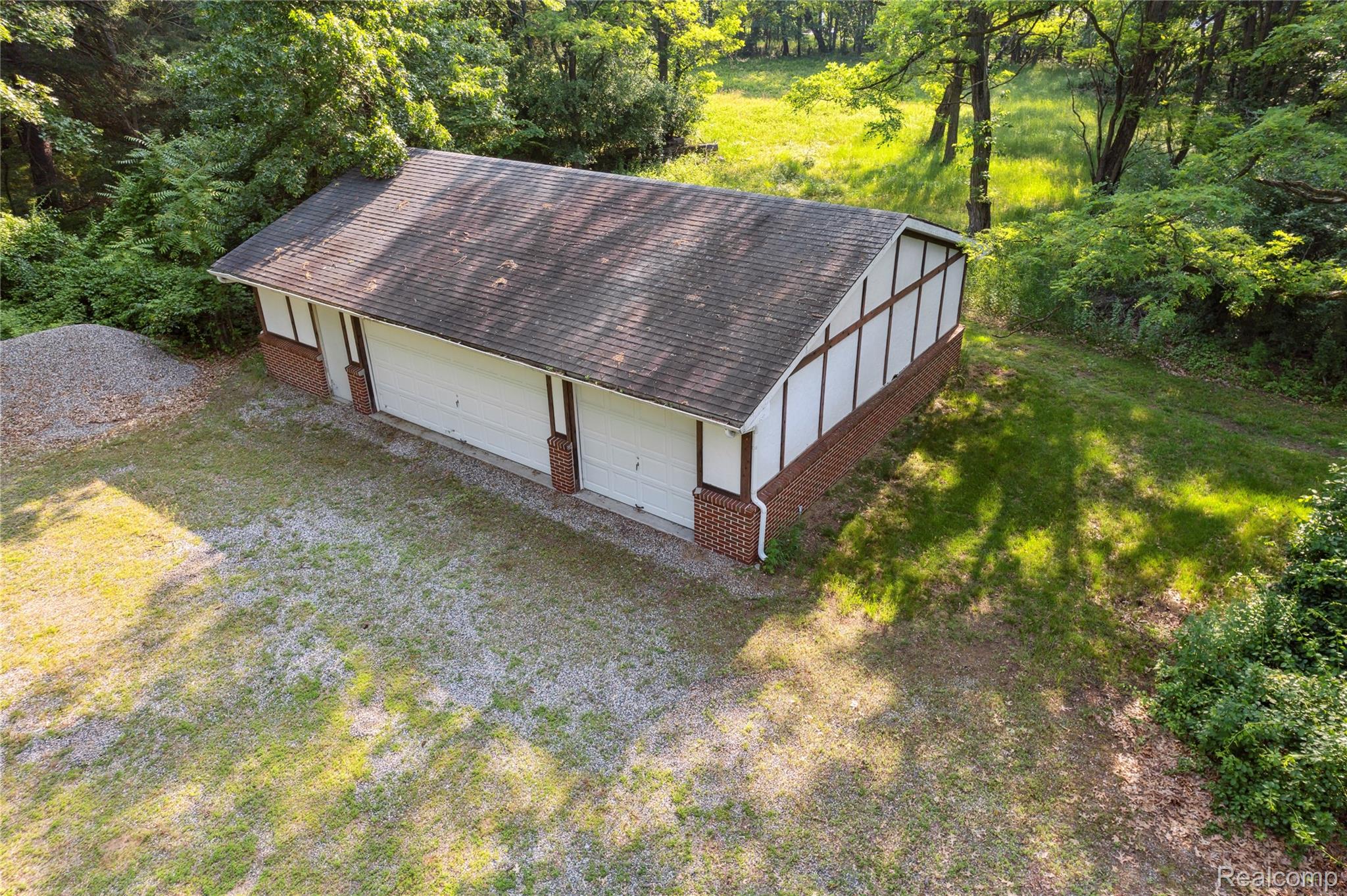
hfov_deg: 78.6
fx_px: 823
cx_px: 674
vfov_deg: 57.2
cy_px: 448
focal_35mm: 22
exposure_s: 1/320
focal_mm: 8.4
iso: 100
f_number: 2.8
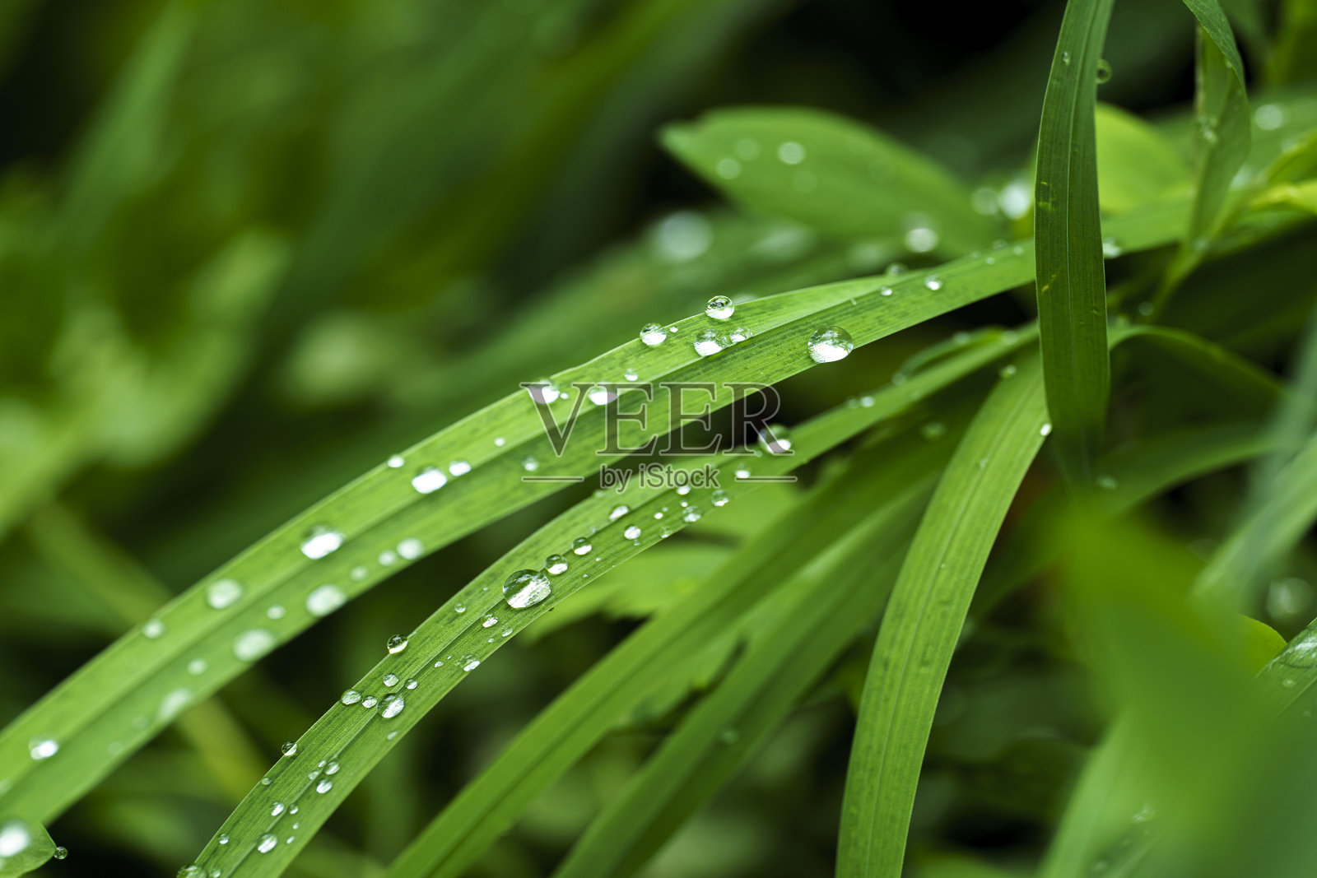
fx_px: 3841
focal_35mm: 105
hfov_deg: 19.5
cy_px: 439
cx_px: 658
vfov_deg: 13.0
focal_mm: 105
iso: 160
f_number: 4
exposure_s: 1/200
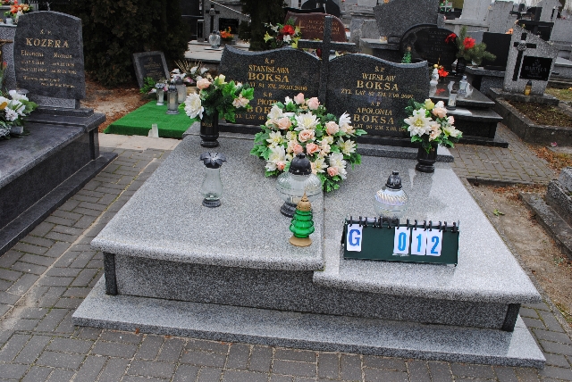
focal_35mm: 33
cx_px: 286
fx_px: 525
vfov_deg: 40.0
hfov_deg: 57.2
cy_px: 191
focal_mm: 22
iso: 100
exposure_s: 1/160
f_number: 6.3
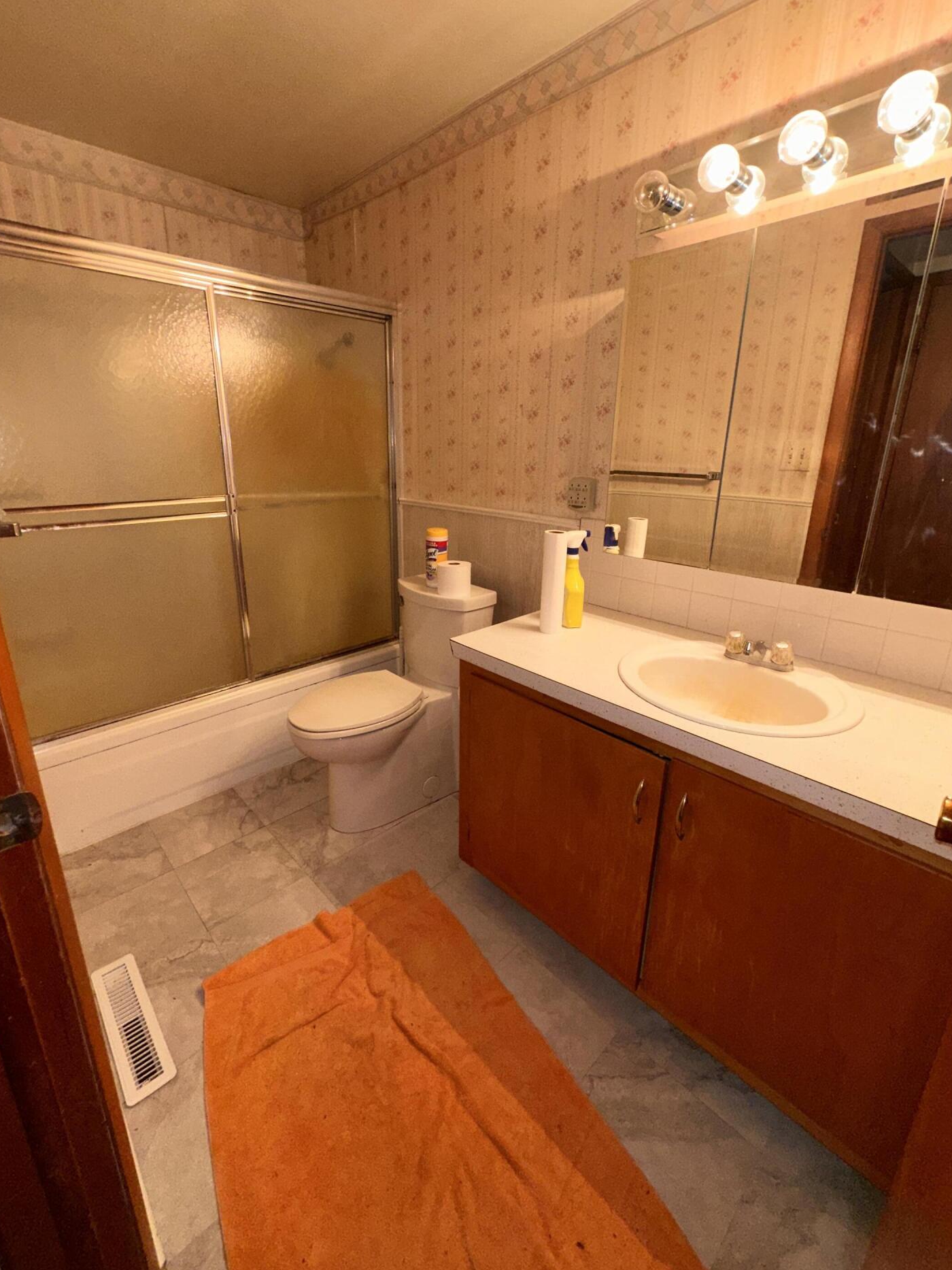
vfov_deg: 98.1
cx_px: 449
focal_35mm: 15
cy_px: 604
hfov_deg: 81.7
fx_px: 550
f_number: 2.2
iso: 80
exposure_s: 1/80
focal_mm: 2.22
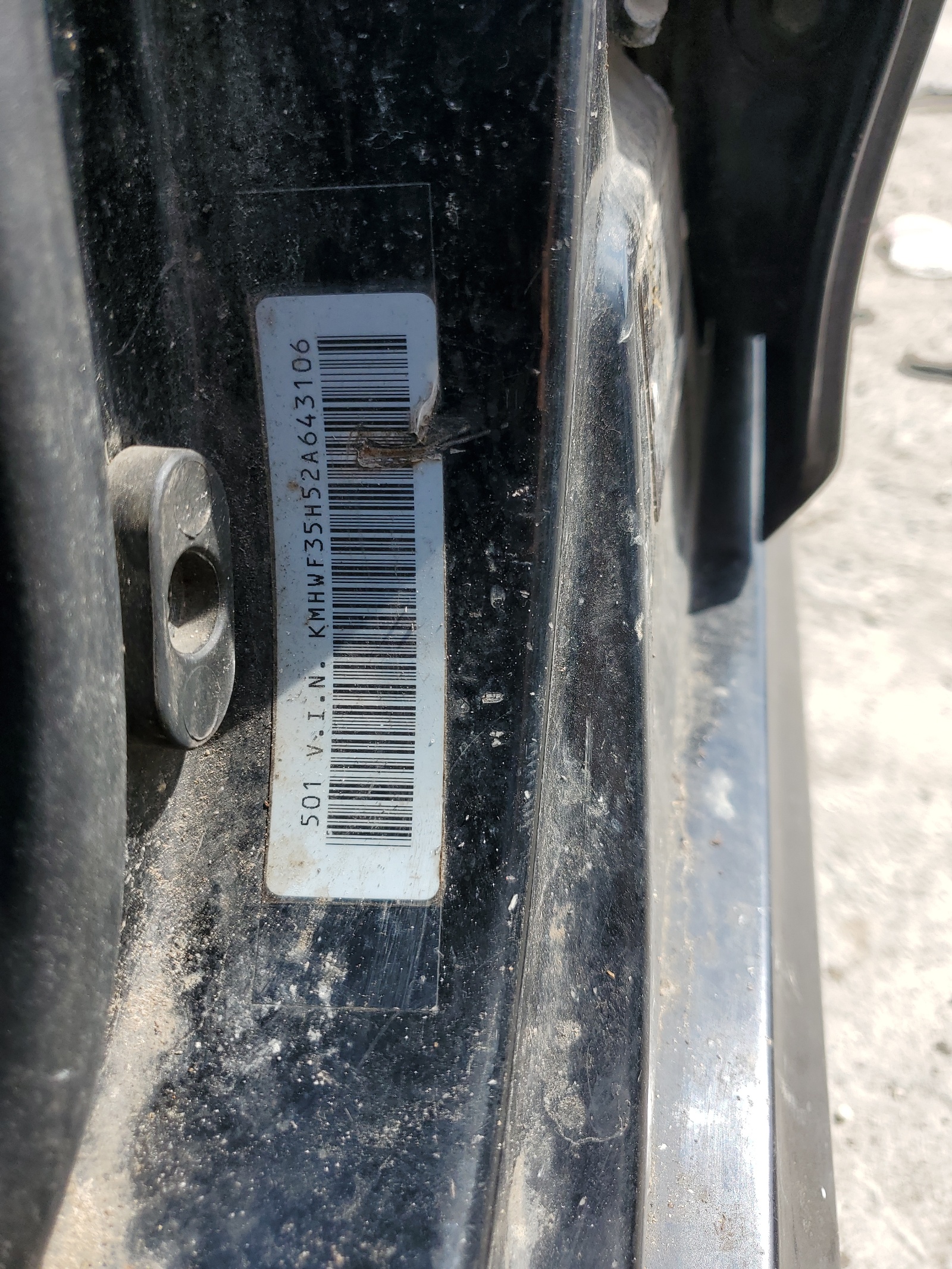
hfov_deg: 53.1
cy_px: 634
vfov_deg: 67.3
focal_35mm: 26
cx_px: 476
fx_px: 953
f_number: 1.5
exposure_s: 1/1111
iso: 50
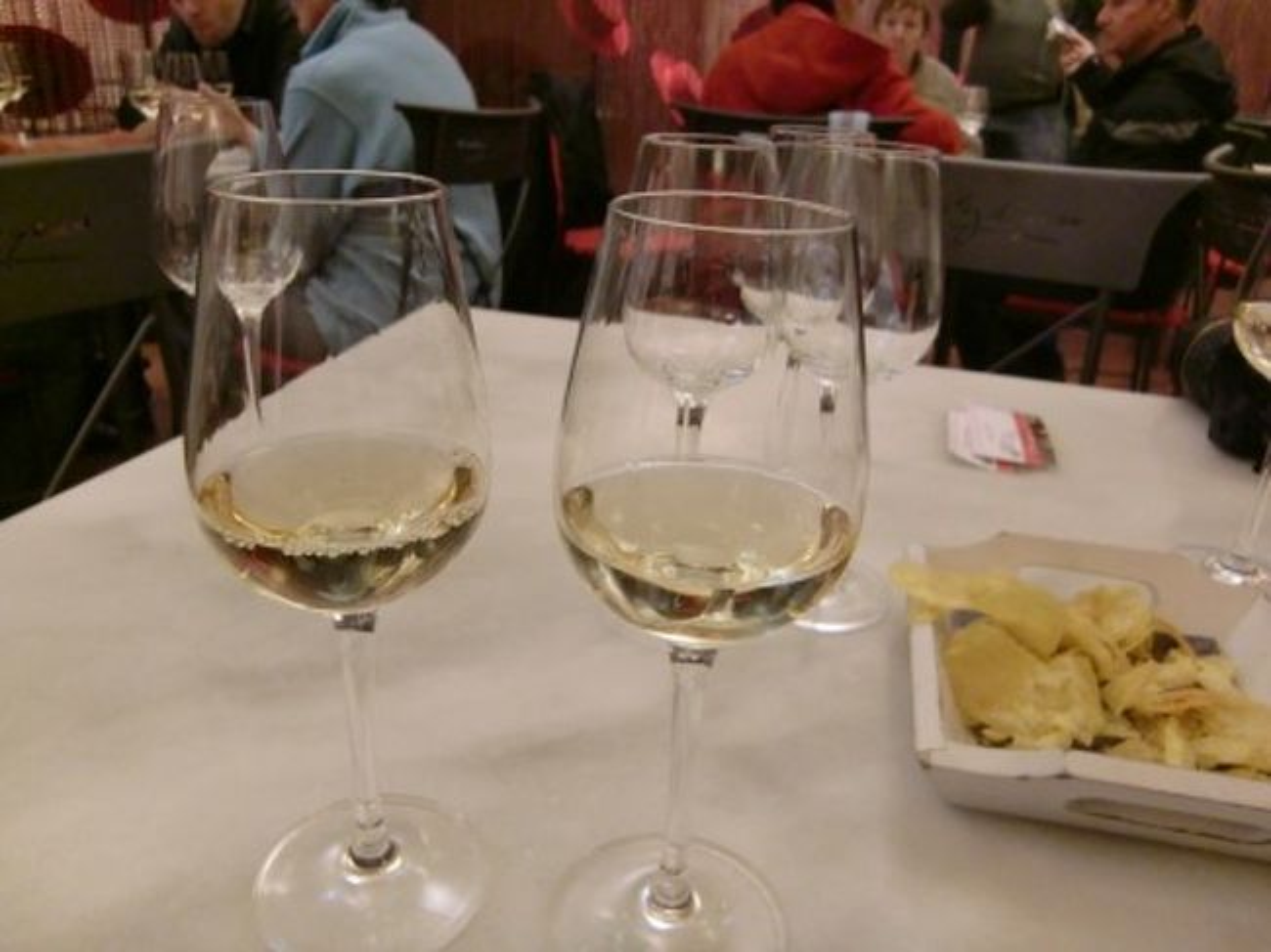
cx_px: 636
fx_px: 1028
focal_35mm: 28
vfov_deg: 49.7
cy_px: 476
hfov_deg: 63.5
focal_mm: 4.9
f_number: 2.6
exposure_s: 1/40
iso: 400
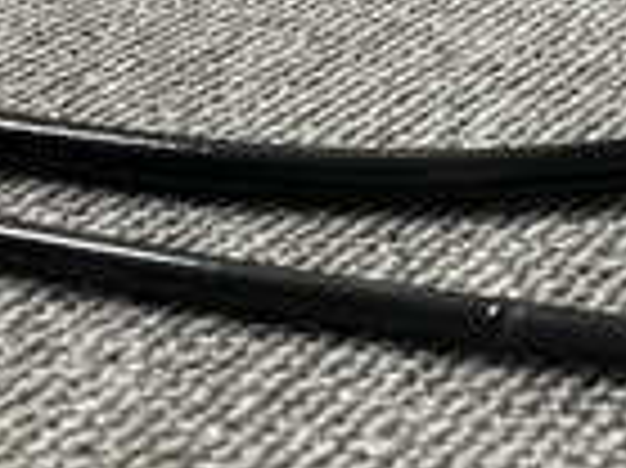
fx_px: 1355
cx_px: 392
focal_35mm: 75
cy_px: -68
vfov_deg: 18.7
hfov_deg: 25.9
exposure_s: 1/50
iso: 125
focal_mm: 4.2
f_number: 1.6
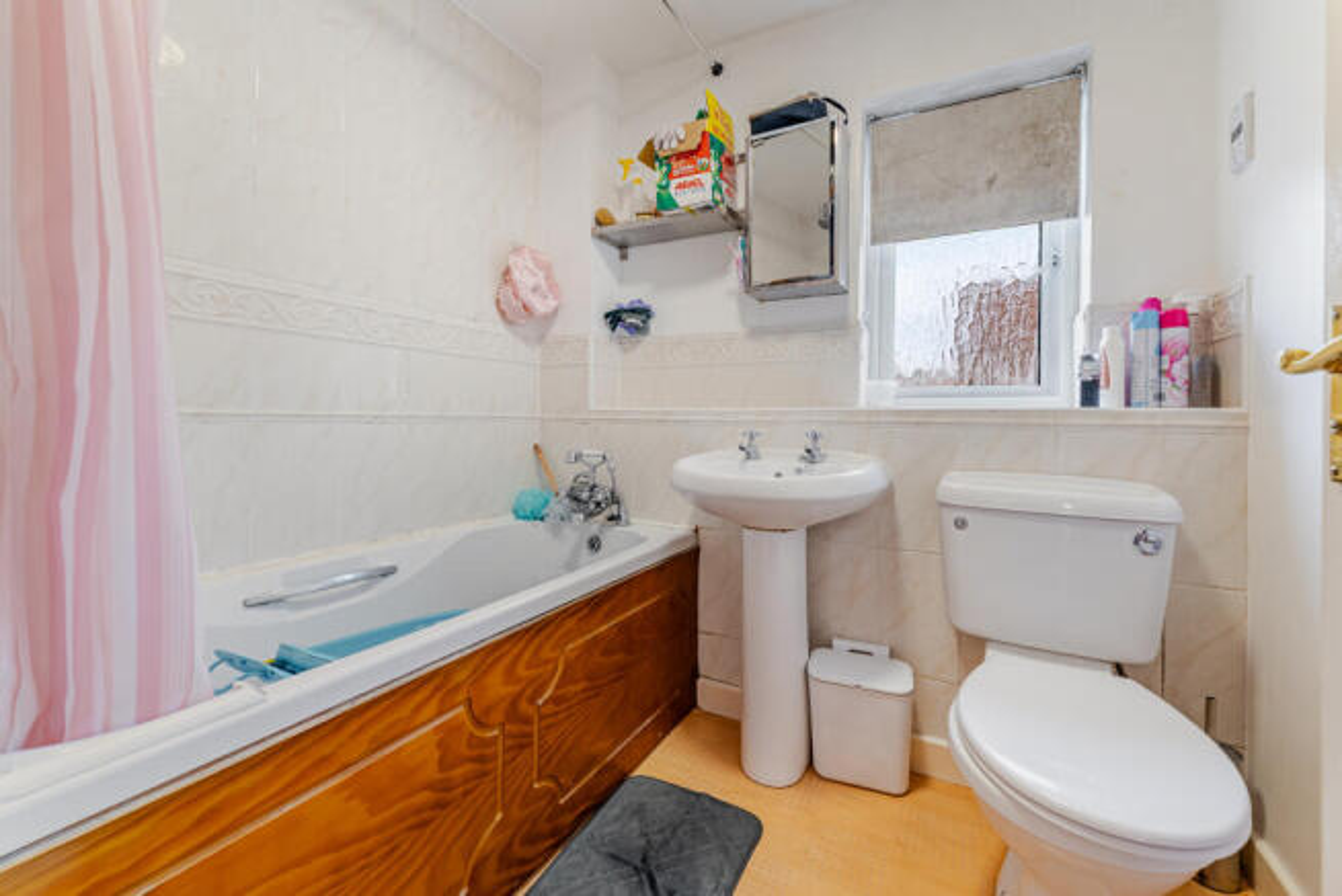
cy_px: 448
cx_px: 671
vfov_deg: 81.3
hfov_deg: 104.2
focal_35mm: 14
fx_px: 522
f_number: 8
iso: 320
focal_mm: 14
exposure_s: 1/640
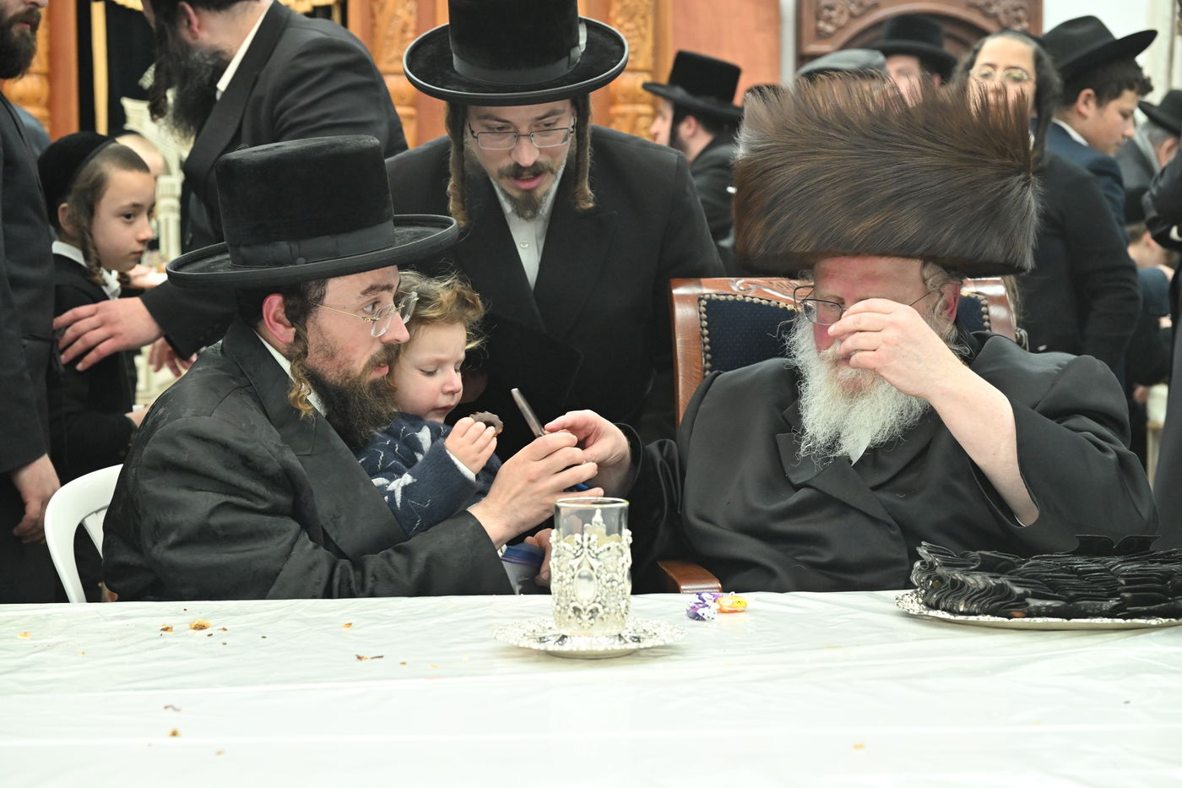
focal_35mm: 65
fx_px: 2134
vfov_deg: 20.9
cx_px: 591
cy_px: 394
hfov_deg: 31.0
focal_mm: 65
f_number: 5.6
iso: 2000
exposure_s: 1/200
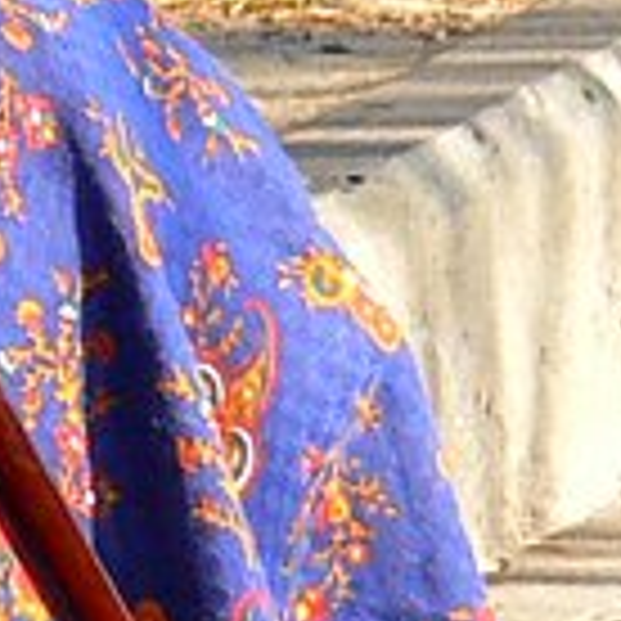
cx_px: -360
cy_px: 86
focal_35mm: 2681
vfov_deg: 0.7
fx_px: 54415
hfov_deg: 0.7
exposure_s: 1/125
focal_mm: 67.8
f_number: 4.5
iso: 80
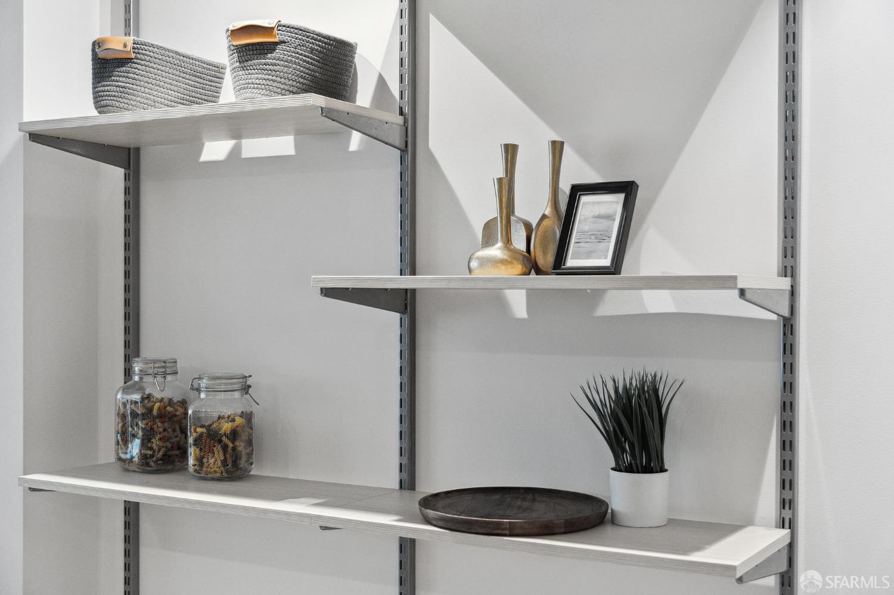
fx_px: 1127
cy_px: 298
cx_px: 447
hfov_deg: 43.3
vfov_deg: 29.6
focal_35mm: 45
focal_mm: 45.4
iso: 400
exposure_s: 1/80
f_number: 4
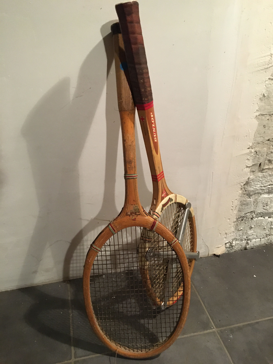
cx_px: 136
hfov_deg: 48.2
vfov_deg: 61.7
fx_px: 305
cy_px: 182
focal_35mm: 29
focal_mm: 4.15
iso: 250
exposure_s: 1/17
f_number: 2.2
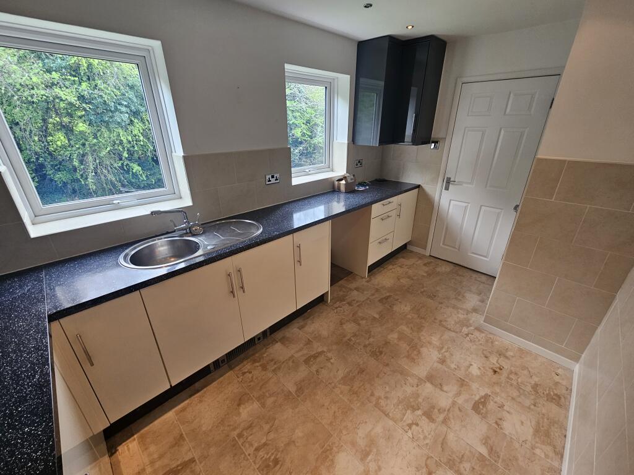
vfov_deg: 89.9
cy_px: 238
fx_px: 238
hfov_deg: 106.2
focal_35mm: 13
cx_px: 317
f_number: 2.2
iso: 125
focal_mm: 2.2
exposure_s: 1/50
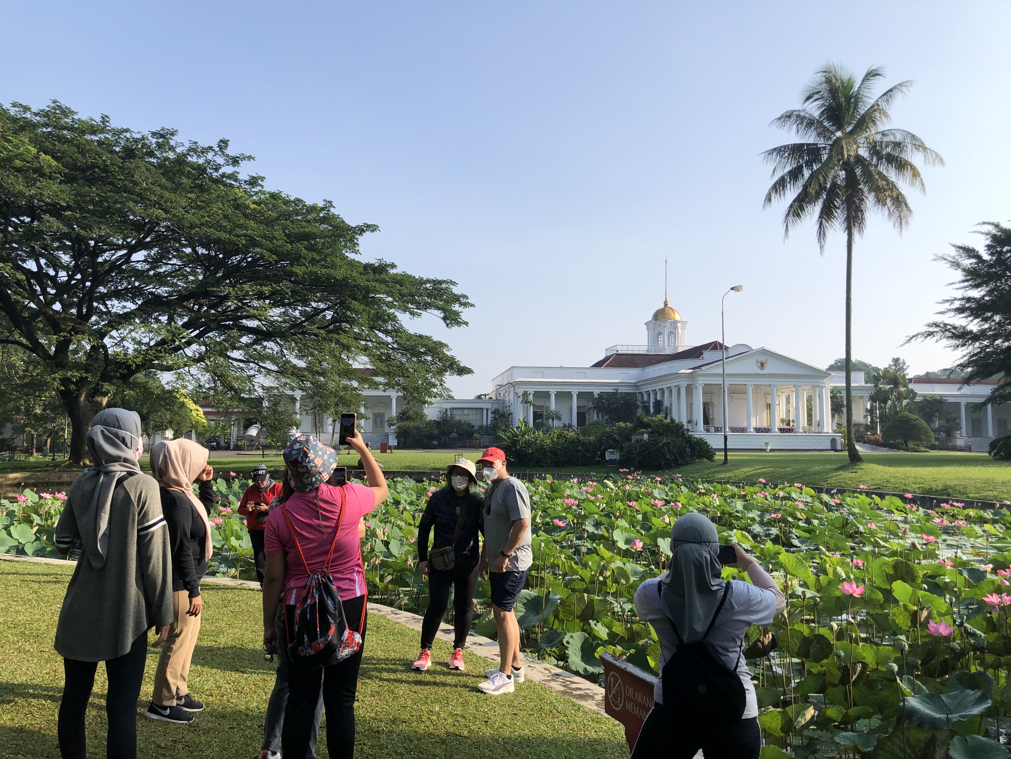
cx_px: 506
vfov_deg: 49.7
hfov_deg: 63.4
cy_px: 380
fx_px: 818
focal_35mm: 28
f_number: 1.8
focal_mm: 3.99
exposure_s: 1/1919
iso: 20
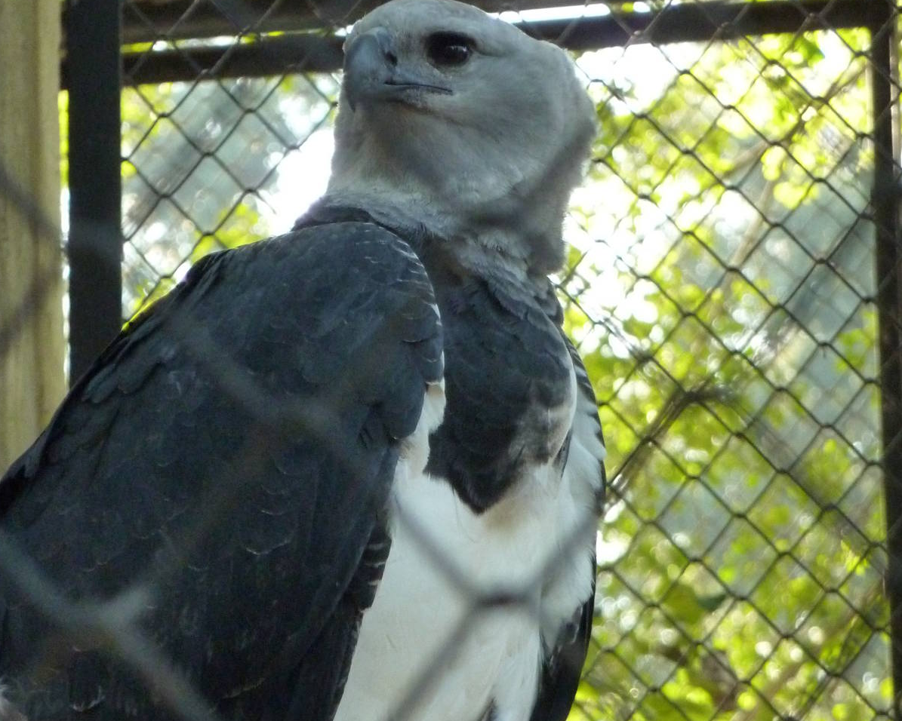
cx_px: 451
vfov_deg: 3.9
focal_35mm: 392
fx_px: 10465
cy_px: 496
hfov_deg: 4.9
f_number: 4.9
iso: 800
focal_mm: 49.2
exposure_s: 1/125
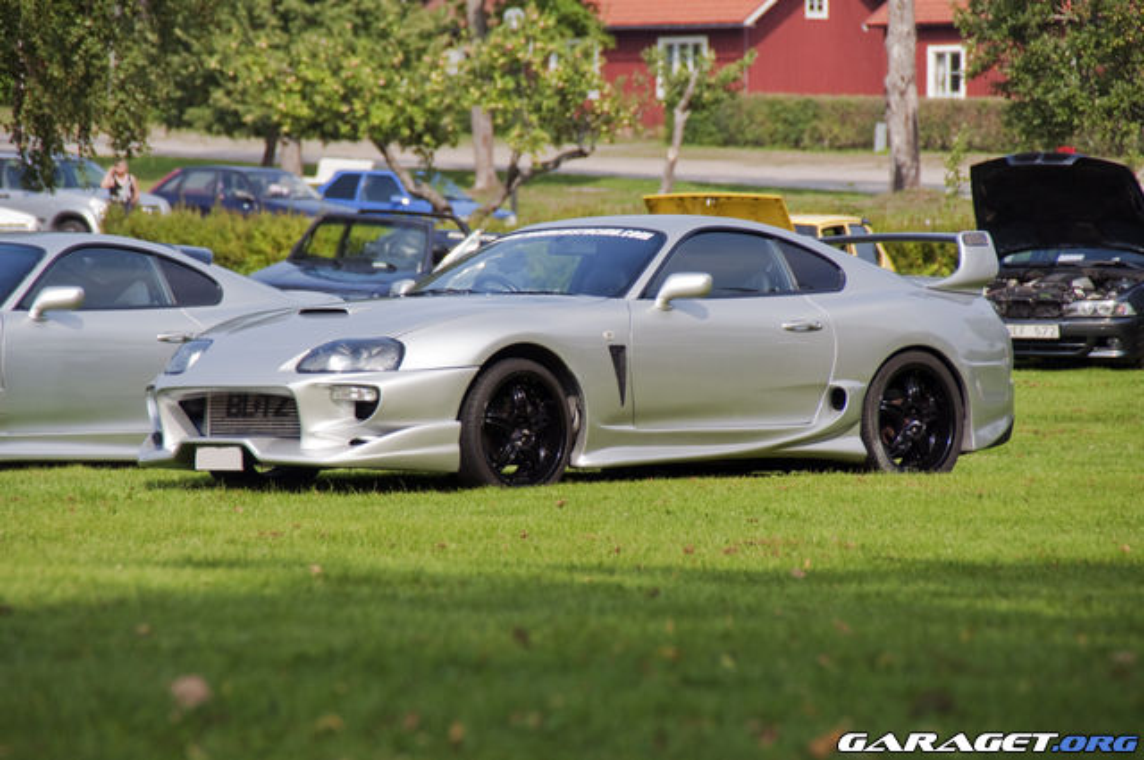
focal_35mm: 300
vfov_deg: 4.6
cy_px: 380
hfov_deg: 6.9
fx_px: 9521
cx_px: 572
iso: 800
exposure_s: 1/1250
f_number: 6.3
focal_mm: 200
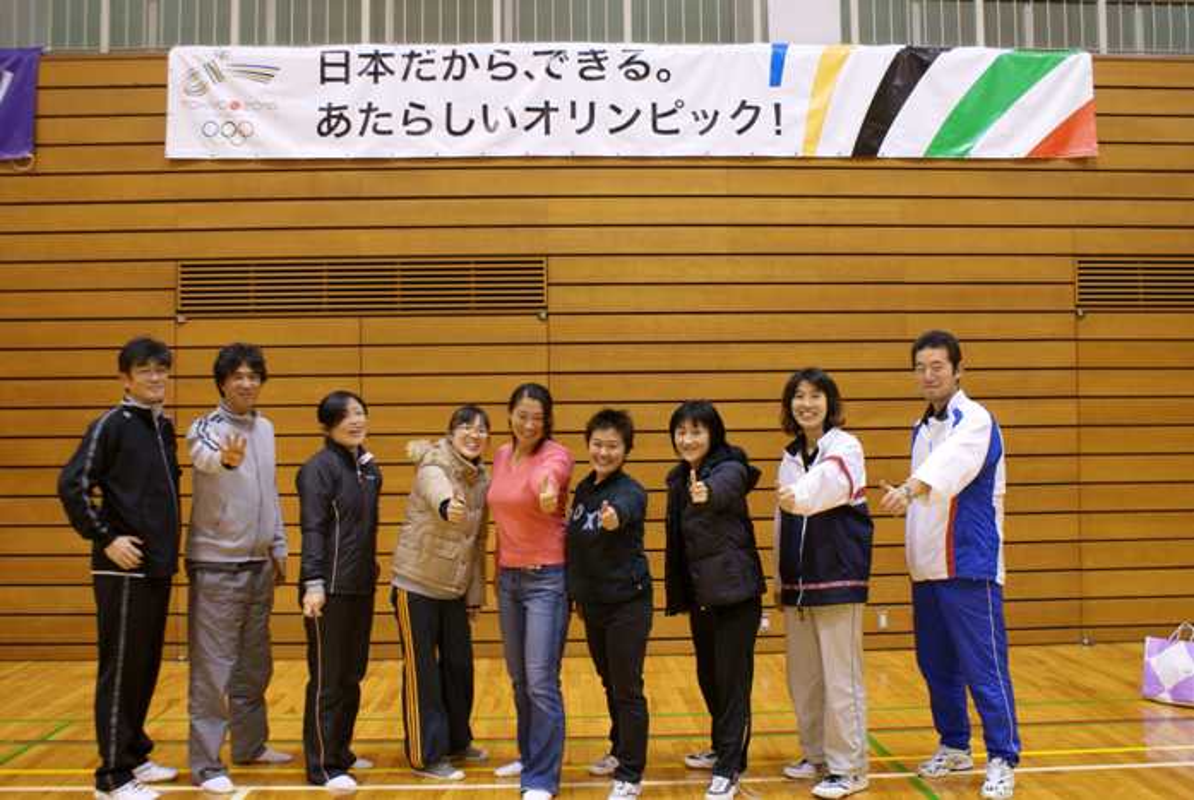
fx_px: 1096
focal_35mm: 33
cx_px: 597
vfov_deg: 40.1
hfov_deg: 57.2
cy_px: 400
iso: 400
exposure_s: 1/15
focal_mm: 22
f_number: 4
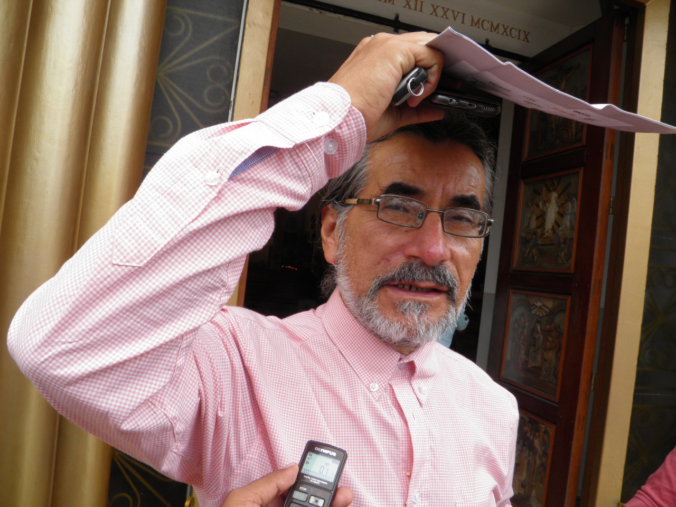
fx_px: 547
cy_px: 254
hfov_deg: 63.4
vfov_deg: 49.7
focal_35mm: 28
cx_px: 338
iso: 50
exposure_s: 1/100
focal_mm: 4.9
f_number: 5.7
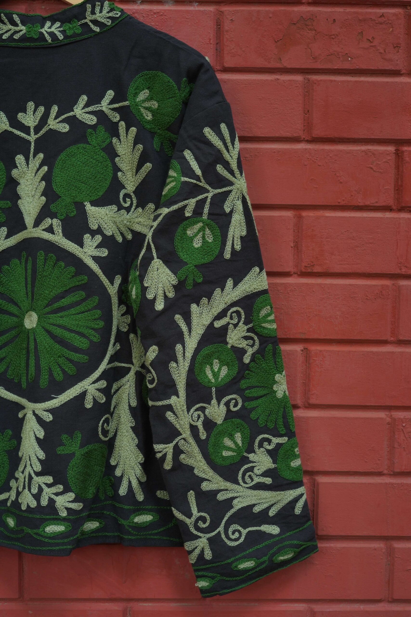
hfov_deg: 27.0
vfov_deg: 39.6
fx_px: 856
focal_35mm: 50
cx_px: 206
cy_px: 308
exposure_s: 1/160
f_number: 7.1
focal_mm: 50
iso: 640
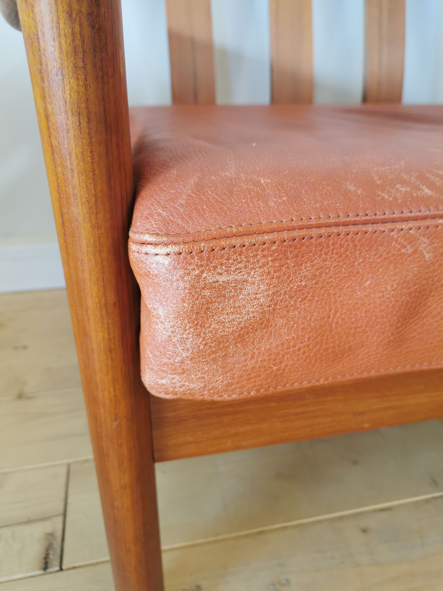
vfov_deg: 65.3
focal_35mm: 27
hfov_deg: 51.4
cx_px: 222
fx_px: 461
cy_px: 296
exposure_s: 1/50
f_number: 1.8
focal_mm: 5.58
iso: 100
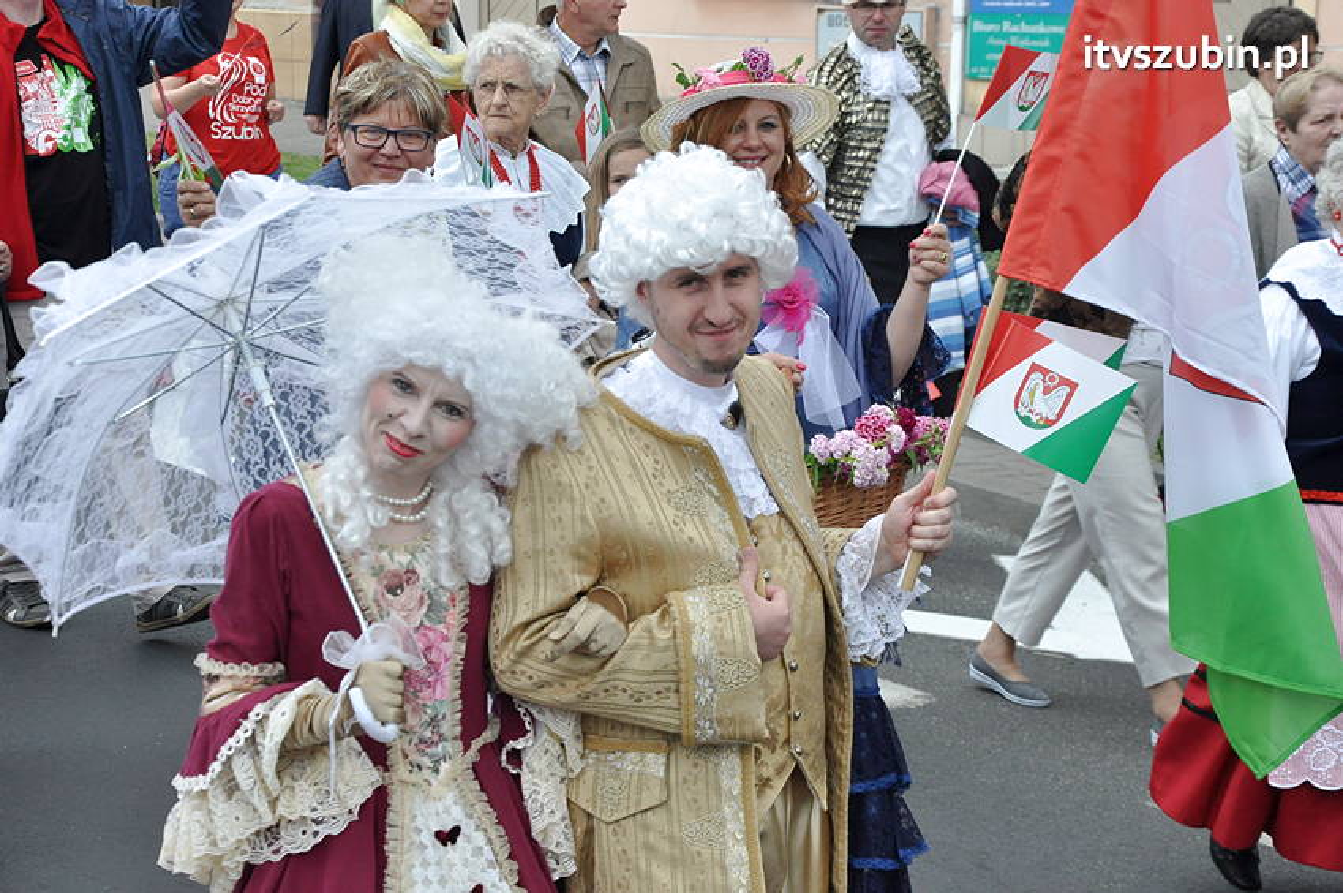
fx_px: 3242
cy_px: 446
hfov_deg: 23.4
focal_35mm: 87
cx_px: 672
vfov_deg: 15.7
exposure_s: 1/1600
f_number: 8
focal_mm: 58
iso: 1250
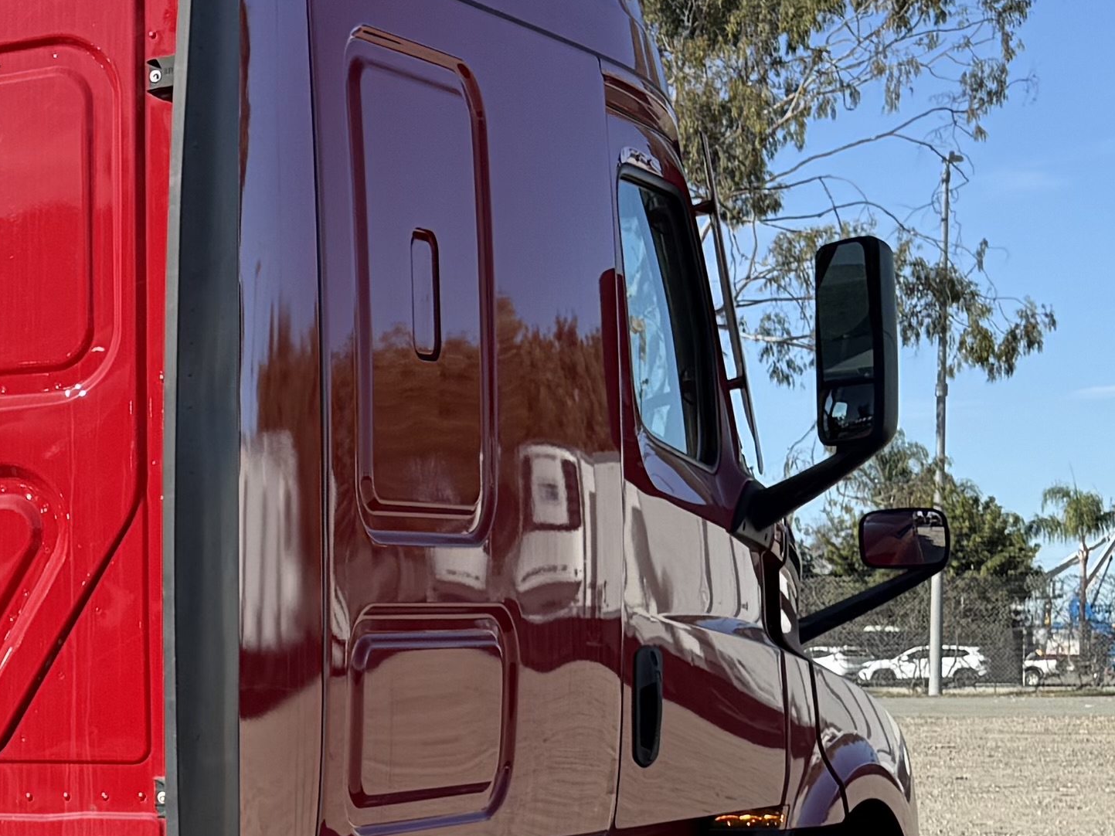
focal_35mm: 95
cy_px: 722
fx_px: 3060
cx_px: -620
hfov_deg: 18.1
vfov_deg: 15.4
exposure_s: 1/3021
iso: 80
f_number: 1.78
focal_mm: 6.76
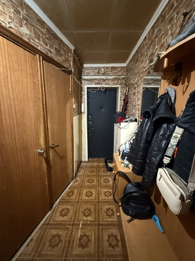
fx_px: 105
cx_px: 98
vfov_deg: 102.1
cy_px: 130
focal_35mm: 14
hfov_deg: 85.7
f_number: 2.2
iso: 1600
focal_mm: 2.22
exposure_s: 1/33
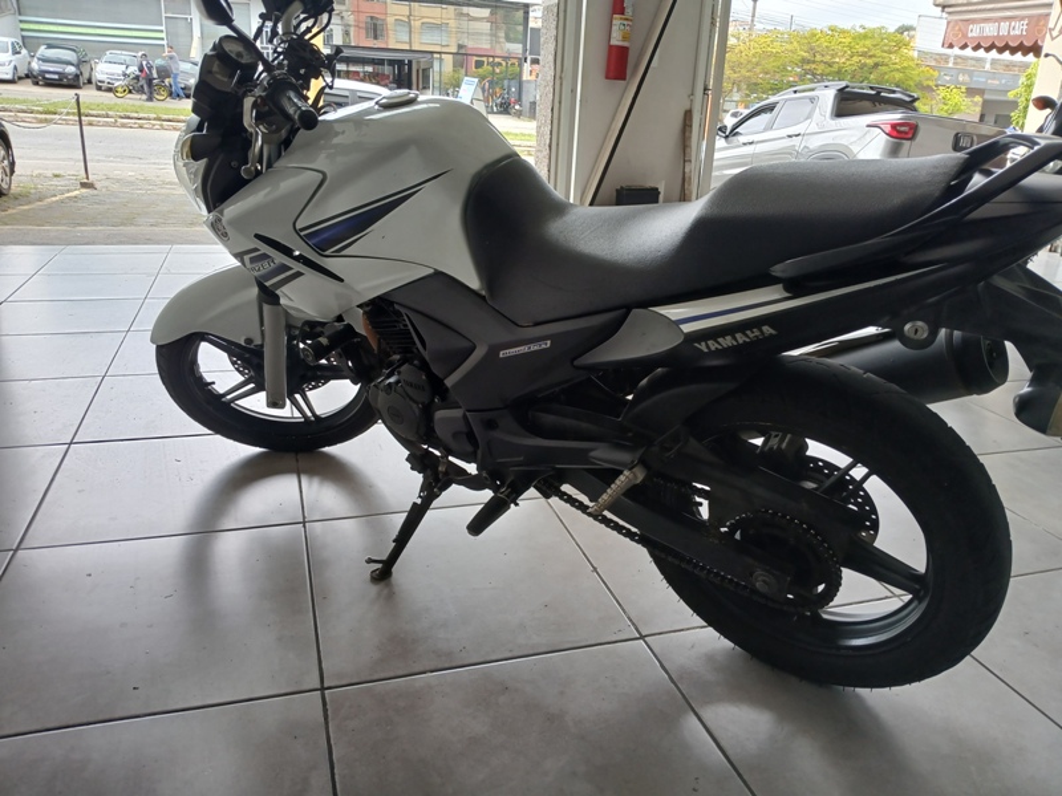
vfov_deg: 53.1
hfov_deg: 67.3
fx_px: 798
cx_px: 531
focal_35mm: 26
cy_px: 398
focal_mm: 3.98
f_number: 1.8
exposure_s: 1/60
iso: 40
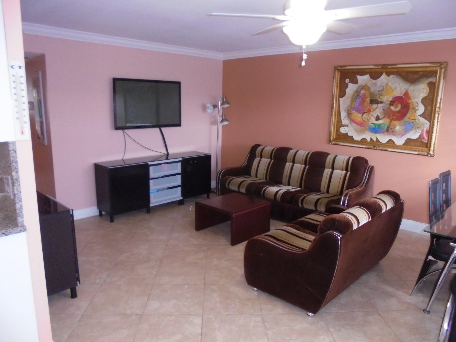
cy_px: 171
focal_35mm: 26
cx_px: 228
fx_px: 343
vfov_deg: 53.1
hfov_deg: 67.3
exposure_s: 1/30
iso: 400
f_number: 3.5
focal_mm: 4.6
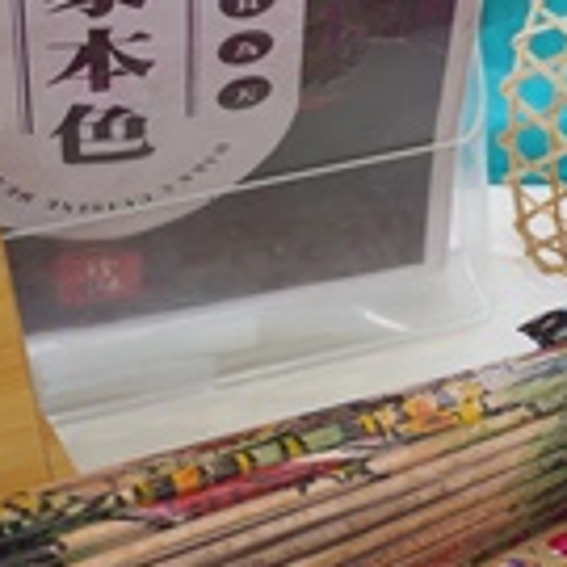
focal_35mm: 172
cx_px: 823
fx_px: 3193
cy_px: 468
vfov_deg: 10.1
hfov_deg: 9.9
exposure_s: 1/80
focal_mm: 25
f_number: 4
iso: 100
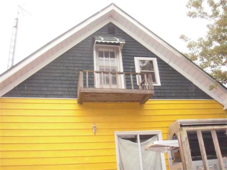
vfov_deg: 37.7
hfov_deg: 49.0
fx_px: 249
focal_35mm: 38
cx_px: 114
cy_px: 85
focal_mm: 6.7
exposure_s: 1/250
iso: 800
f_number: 3.5
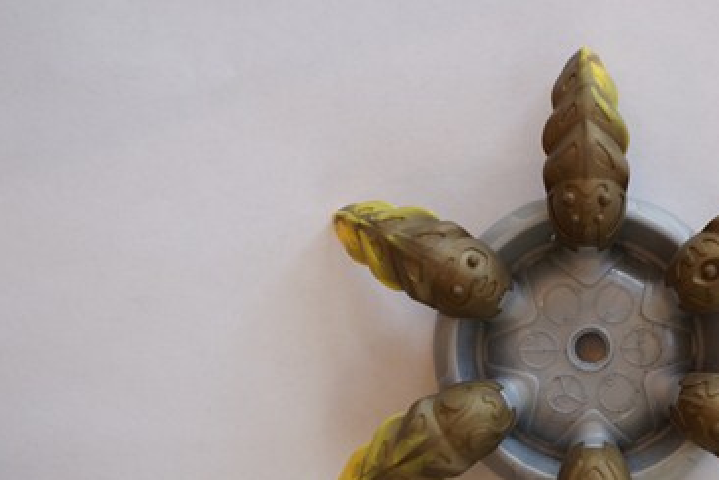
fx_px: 2637
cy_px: 358
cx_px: 591
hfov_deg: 15.4
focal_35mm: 132
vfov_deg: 10.4
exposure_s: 1/100
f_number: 2.2
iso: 100
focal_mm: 50
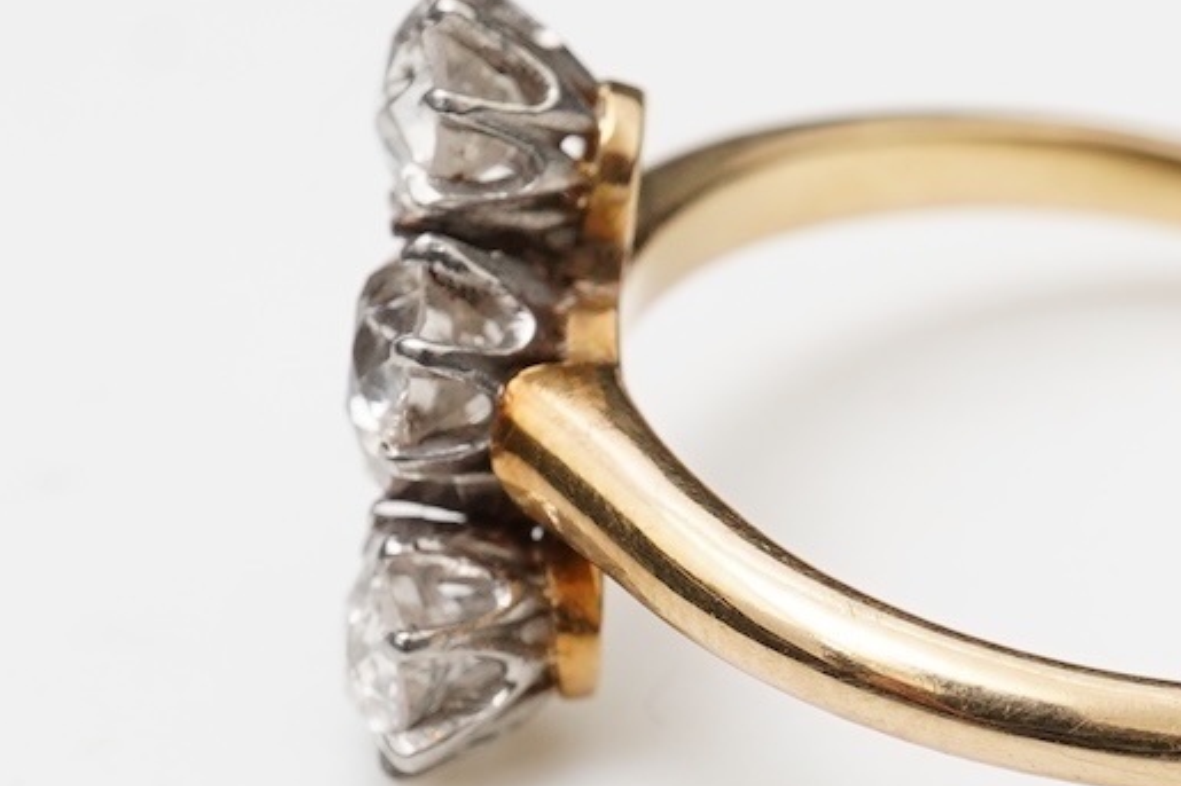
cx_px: 943
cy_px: 577
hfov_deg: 11.9
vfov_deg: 8.0
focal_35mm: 172
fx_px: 5640
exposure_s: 1/125
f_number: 16
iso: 320
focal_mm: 30
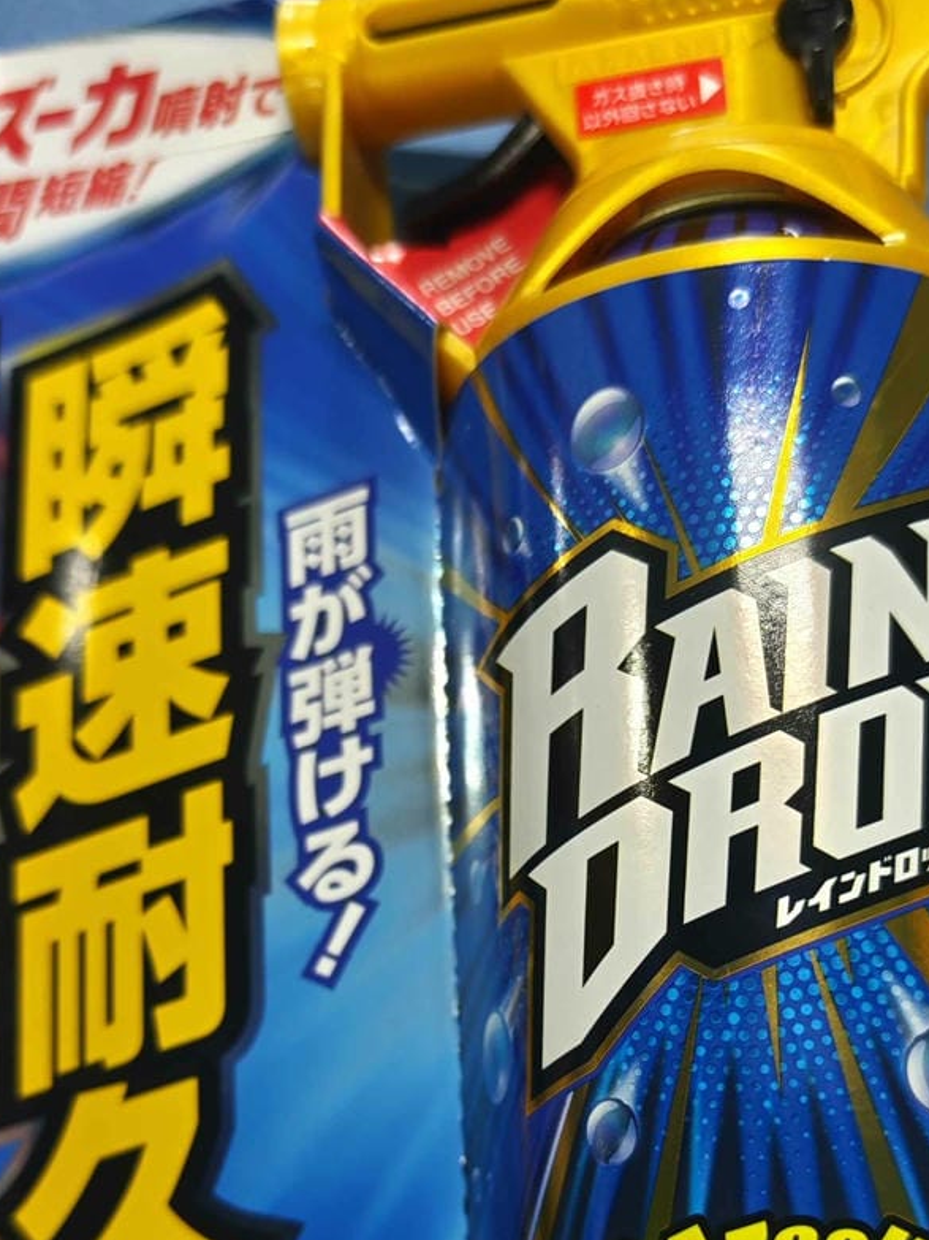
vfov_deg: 39.6
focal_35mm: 47
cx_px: 445
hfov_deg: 30.9
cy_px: 885
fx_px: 1682
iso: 640
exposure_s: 1/20
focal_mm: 8.72
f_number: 2
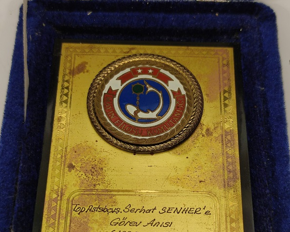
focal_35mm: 63
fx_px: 541
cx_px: 145
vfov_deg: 24.1
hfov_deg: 30.0
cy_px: 151
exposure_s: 1/100
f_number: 1.69
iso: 230
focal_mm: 6.72
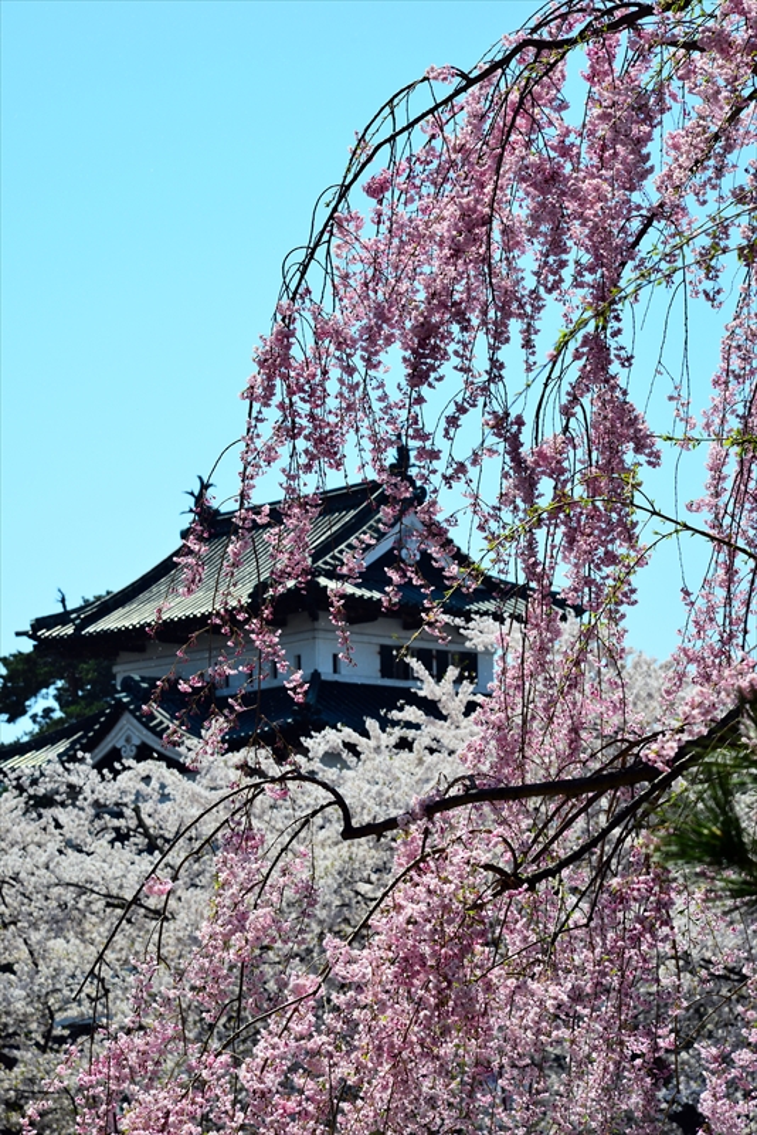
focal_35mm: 120
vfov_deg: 17.1
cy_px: 568
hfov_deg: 11.4
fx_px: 3781
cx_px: 378
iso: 250
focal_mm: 120
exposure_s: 1/400
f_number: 10
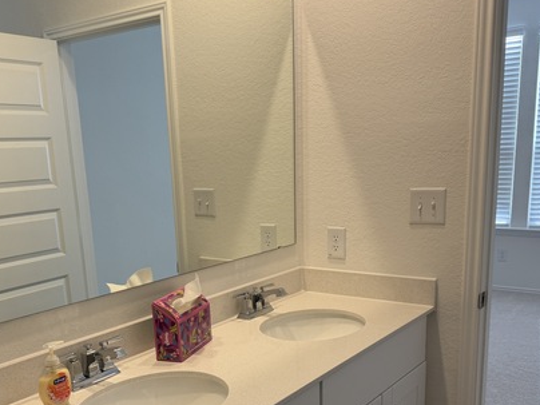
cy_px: 302
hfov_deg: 48.8
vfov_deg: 36.9
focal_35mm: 38
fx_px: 593
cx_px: 226
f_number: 1.78
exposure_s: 1/120
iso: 100
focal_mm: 6.76
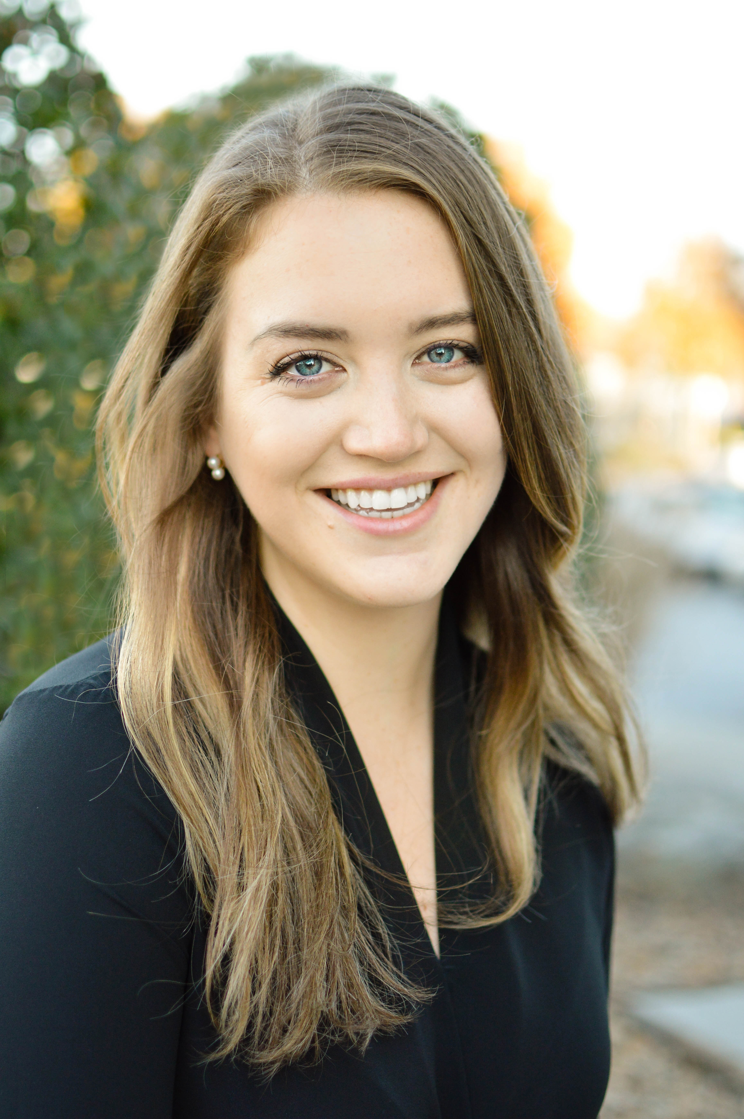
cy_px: 560
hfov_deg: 25.7
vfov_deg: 37.9
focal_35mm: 52
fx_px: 1630
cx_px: 372
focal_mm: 35
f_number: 1.8
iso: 400
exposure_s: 1/1250
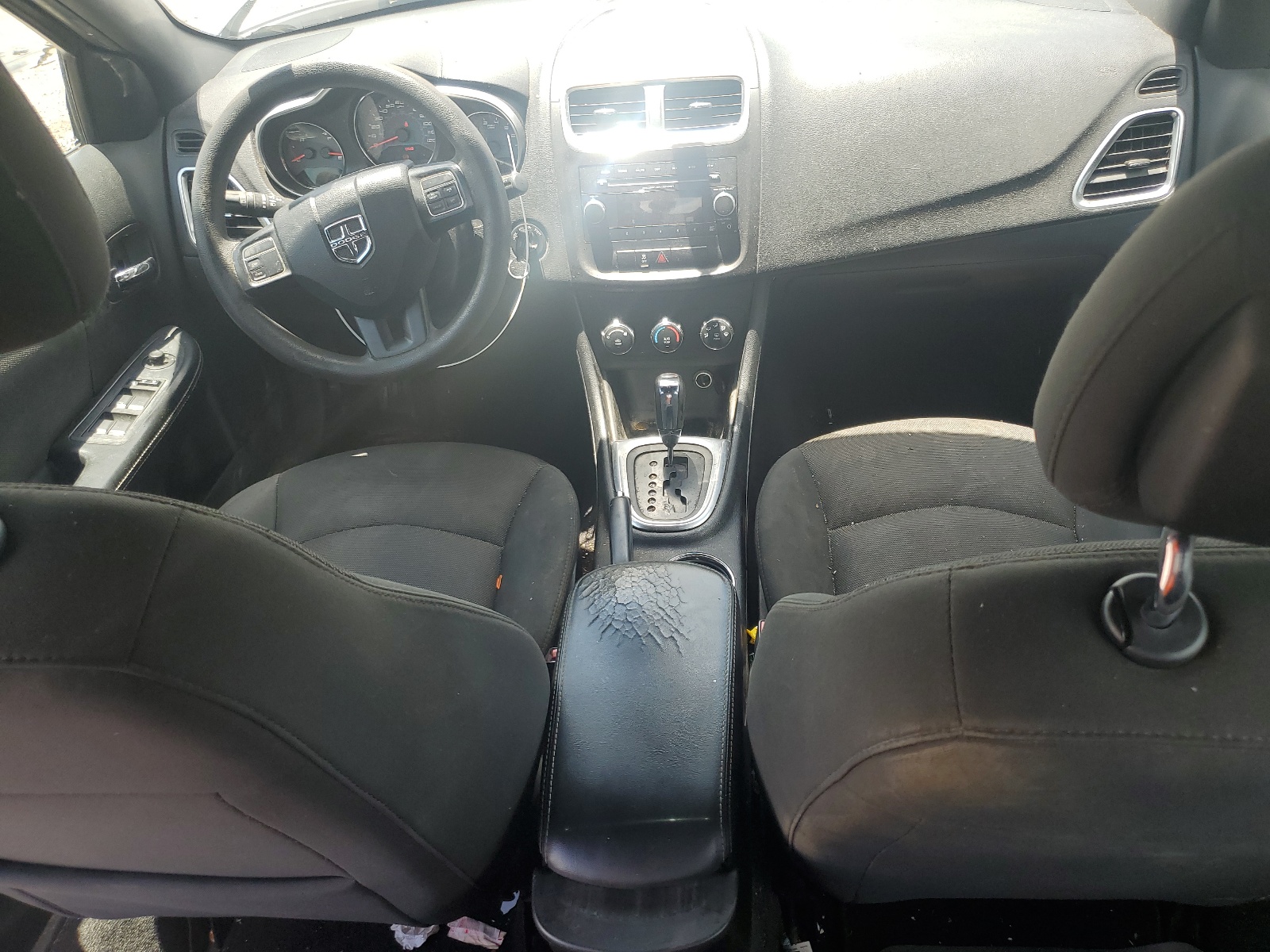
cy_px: 476
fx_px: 954
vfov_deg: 53.1
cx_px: 635
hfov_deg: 67.3
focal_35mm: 26
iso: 50
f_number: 1.5
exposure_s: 1/286
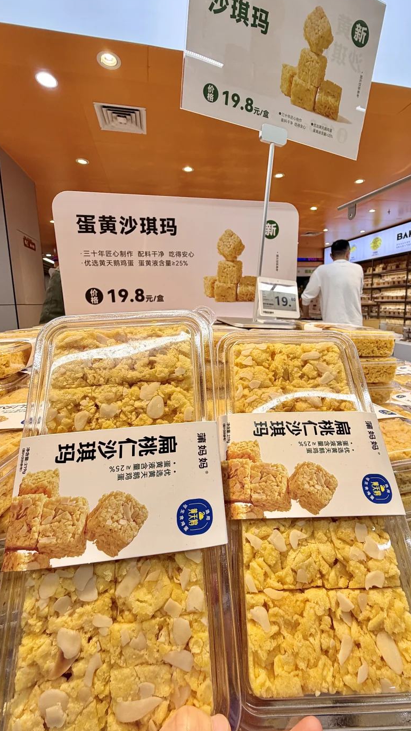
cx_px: 223
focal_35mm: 16
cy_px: 350
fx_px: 310
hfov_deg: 67.0
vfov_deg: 99.3
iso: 40
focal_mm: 2.22
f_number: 2.2
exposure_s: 1/133
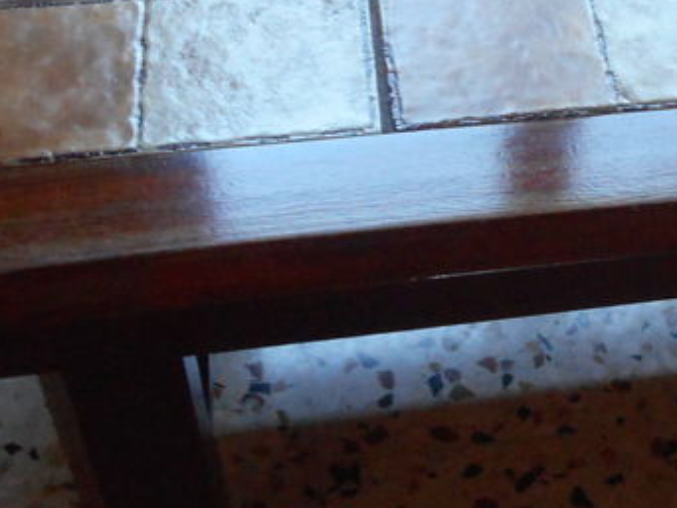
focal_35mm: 73
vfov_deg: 20.0
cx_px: 681
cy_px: 103
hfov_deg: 25.3
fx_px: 1429
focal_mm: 4.5
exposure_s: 1/30
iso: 400
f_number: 3.7
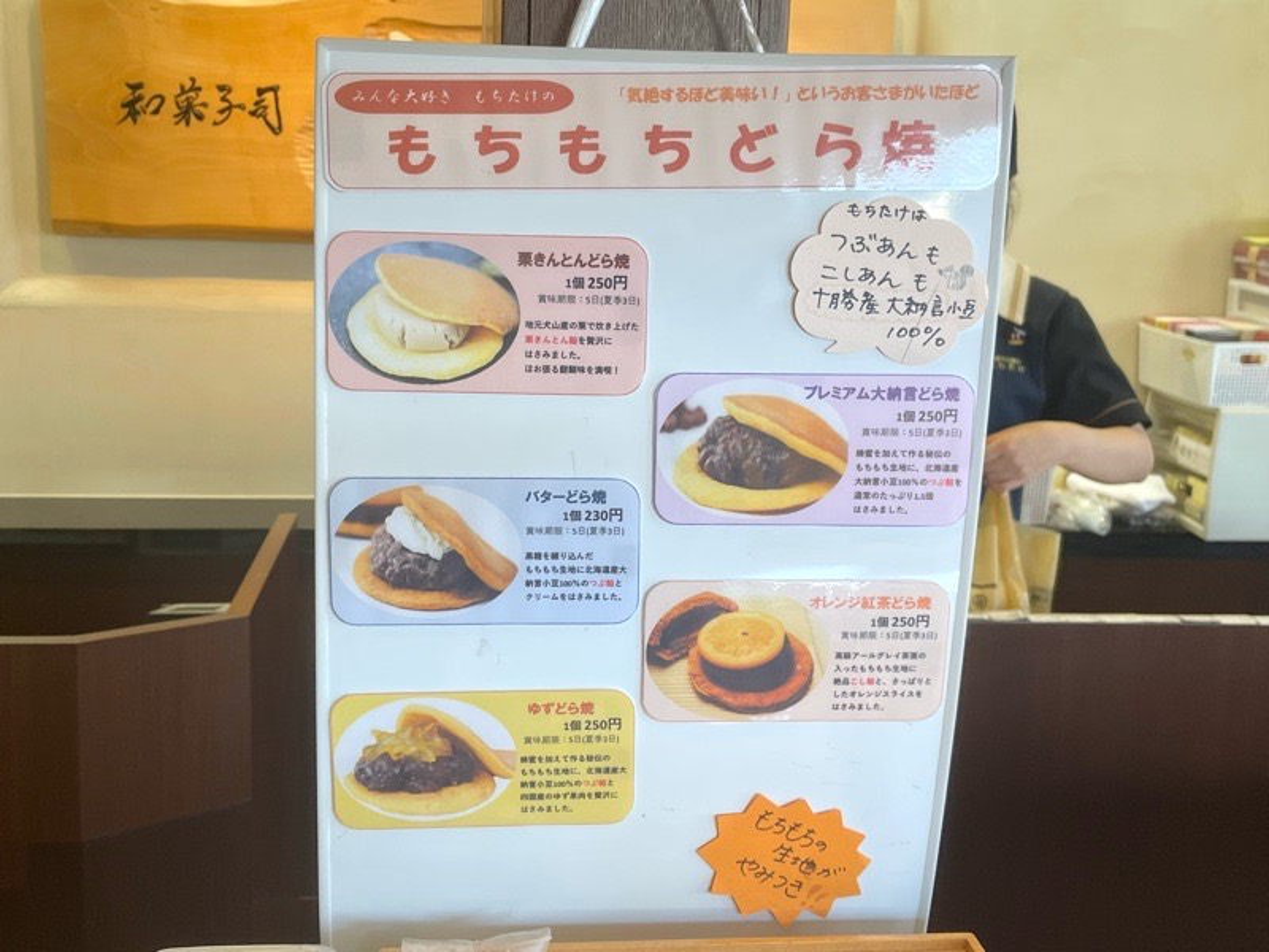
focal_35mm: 26
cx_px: 634
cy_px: 476
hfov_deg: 67.3
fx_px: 953
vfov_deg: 53.1
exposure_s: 1/120
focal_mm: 4.2
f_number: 1.6
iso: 64
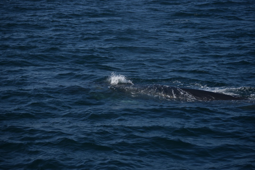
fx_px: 903
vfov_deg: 10.8
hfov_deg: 16.1
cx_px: 128
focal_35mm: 128
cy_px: 85
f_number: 4.5
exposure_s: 1/4000
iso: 200
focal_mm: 85
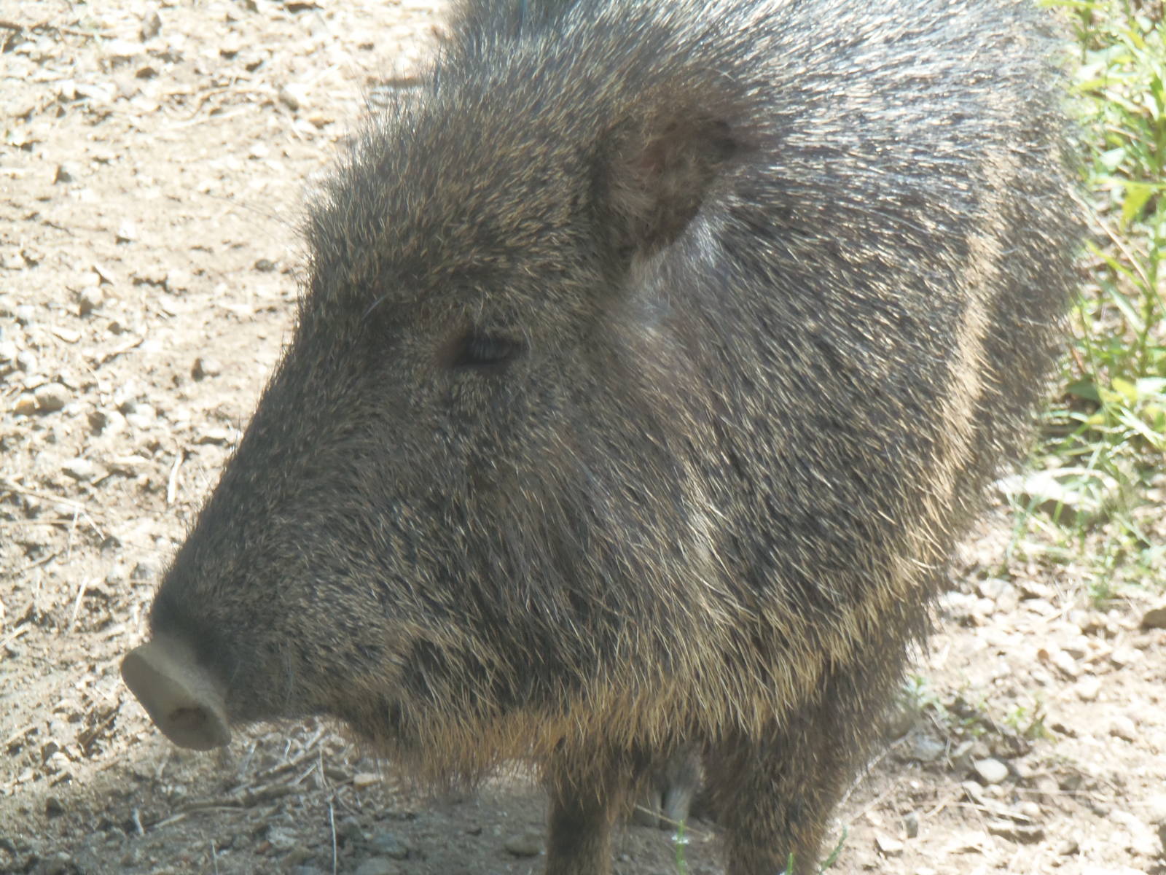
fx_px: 15057
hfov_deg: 4.4
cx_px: 583
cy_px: 438
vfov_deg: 3.3
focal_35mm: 447
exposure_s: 1/125
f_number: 5
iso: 125
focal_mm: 82.8
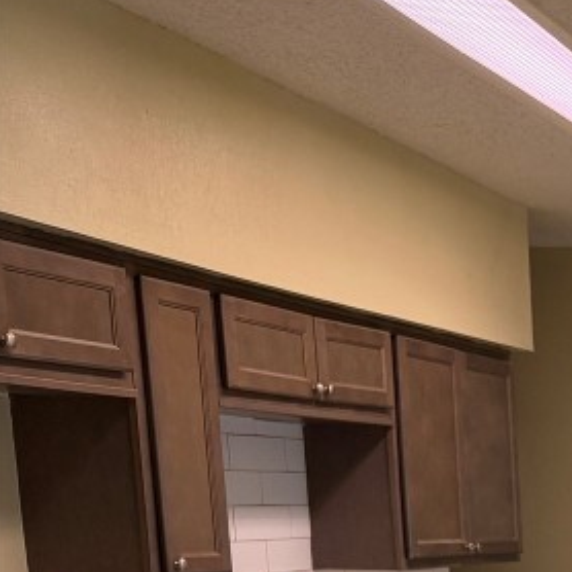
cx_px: 1047
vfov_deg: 20.1
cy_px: 767
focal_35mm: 78
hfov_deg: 17.6
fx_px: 1458
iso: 160
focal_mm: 6.76
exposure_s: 1/120
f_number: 1.78
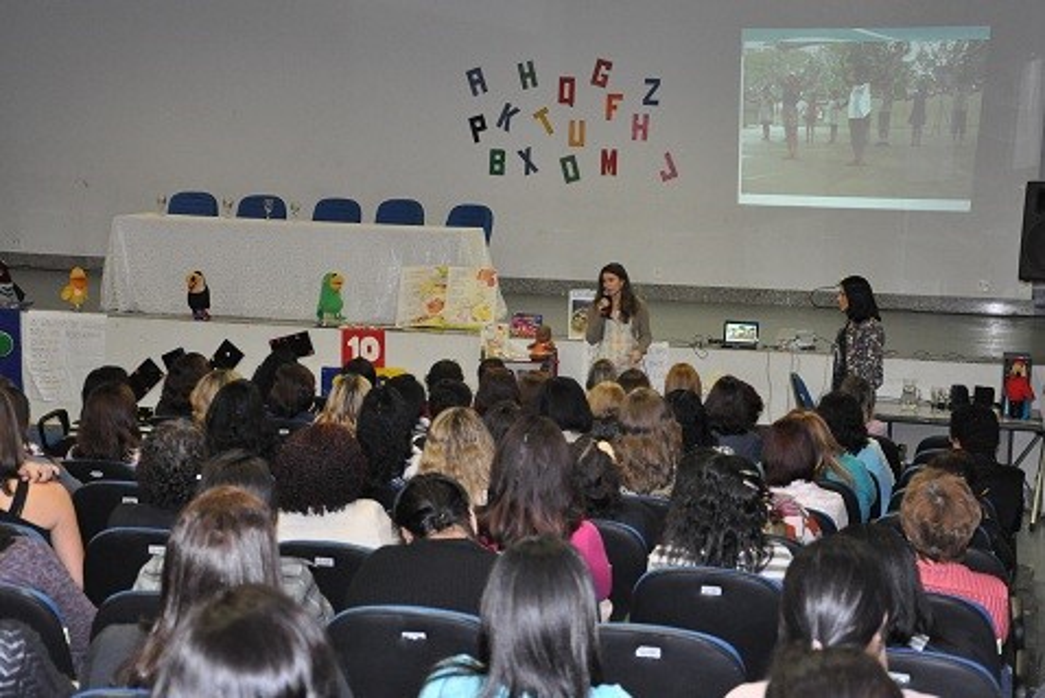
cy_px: 349
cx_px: 522
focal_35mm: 68
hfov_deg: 29.9
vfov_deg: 20.2
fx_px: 1960
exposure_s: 1/60
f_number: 5
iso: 2000
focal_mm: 45
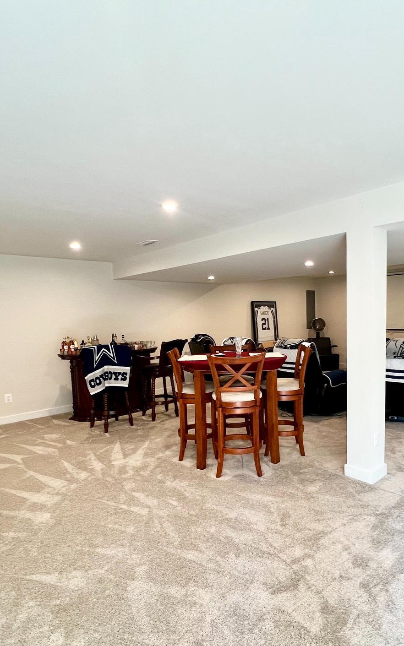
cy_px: 351
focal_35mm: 20
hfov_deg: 59.2
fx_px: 352
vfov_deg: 84.9
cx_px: 241
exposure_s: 1/120
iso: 200
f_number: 1.8
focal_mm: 1.57
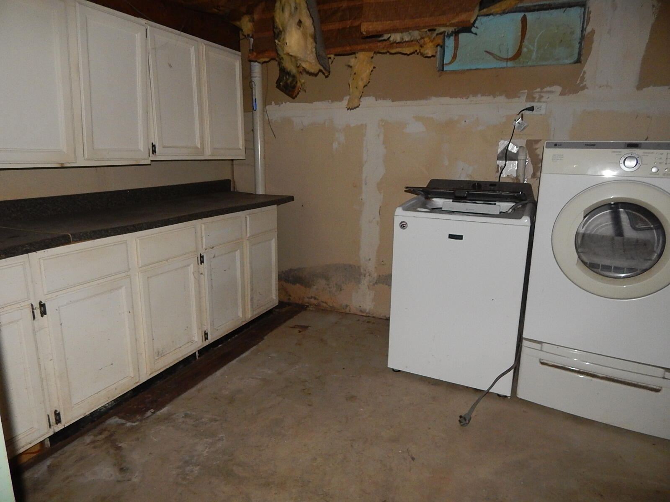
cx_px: 335
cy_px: 251
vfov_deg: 58.9
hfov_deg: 73.9
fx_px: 445
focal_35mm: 23
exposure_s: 1/30
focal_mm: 4
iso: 400
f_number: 3
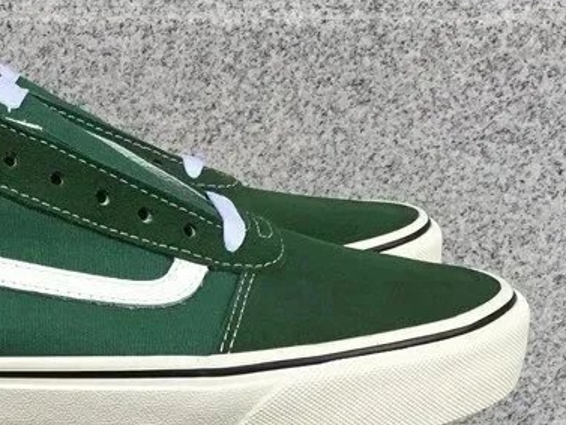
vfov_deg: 19.3
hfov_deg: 25.8
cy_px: 427
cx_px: 96
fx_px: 1210
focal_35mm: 74
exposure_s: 1/215
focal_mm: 3.3
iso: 25
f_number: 2.4
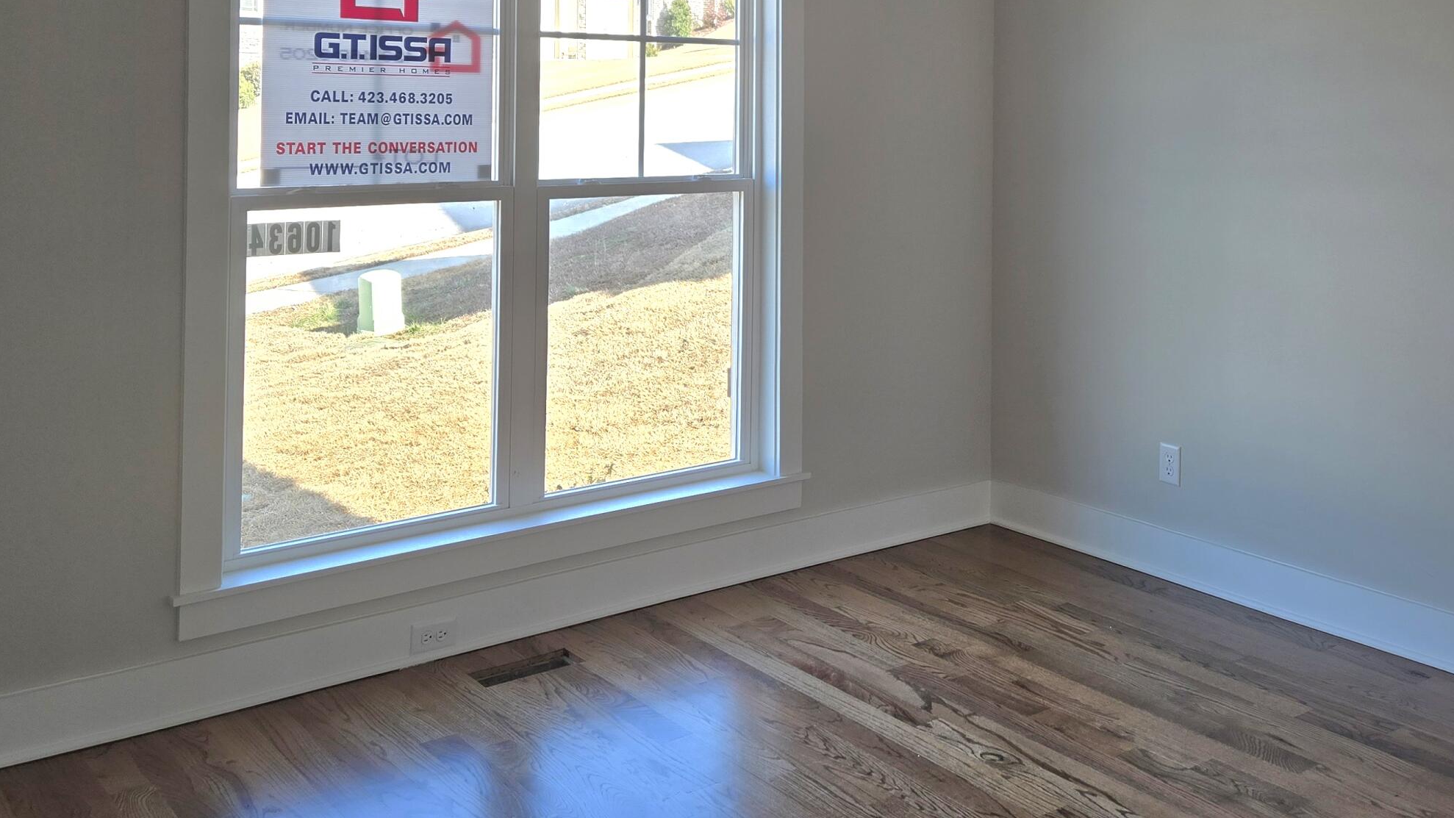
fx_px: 1465
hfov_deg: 52.6
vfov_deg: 30.0
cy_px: 94
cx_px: 842
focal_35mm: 38
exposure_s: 1/196
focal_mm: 5.4
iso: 25
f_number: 1.8
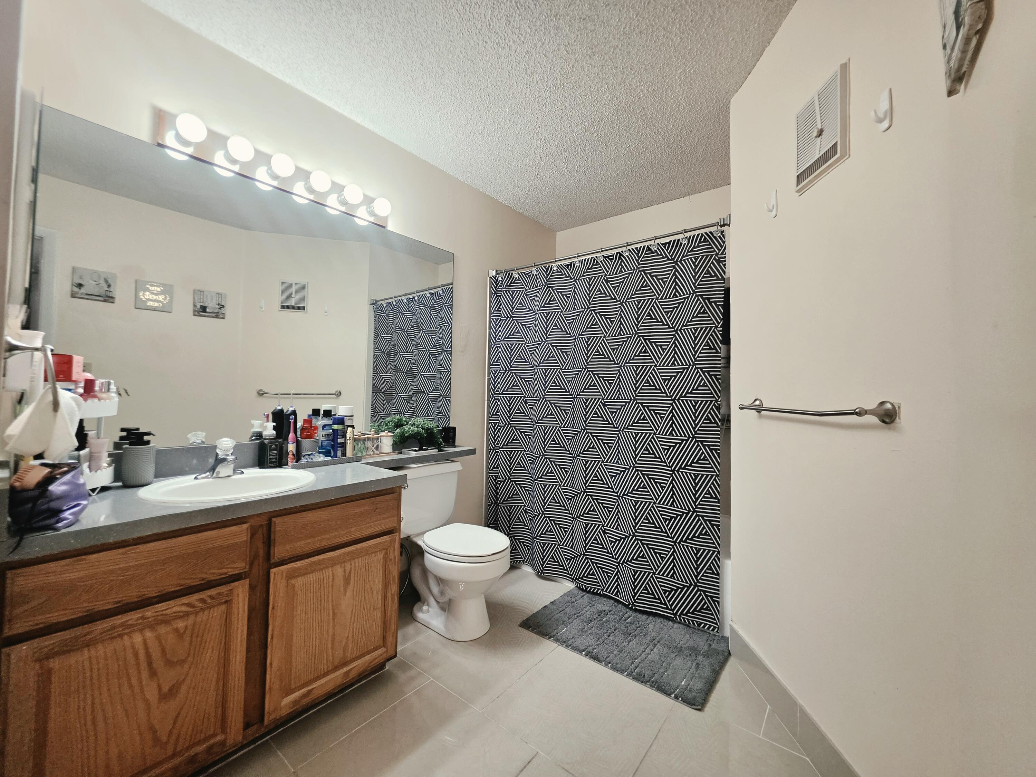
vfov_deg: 89.9
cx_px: 518
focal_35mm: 13
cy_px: 388
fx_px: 389
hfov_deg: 106.2
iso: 125
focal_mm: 2.2
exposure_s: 1/120
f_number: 1.9
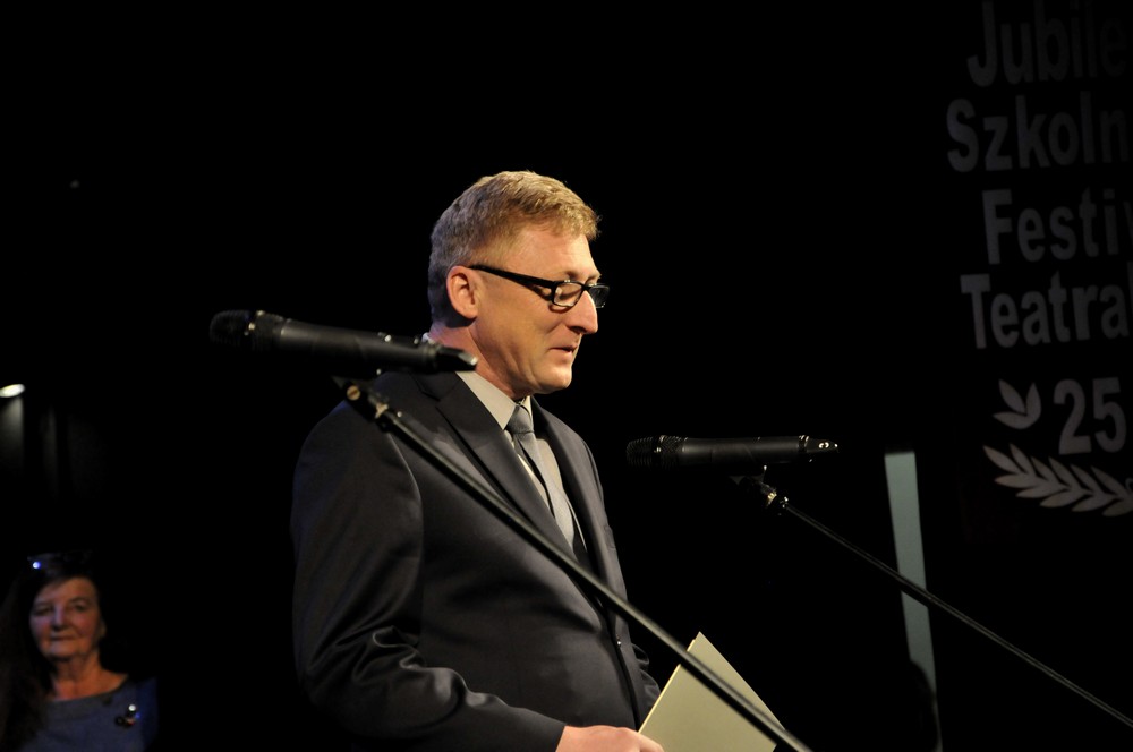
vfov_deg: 8.7
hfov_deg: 13.1
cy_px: 376
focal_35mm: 158
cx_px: 566
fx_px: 4950
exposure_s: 1/30
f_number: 5.6
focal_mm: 105
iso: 1250
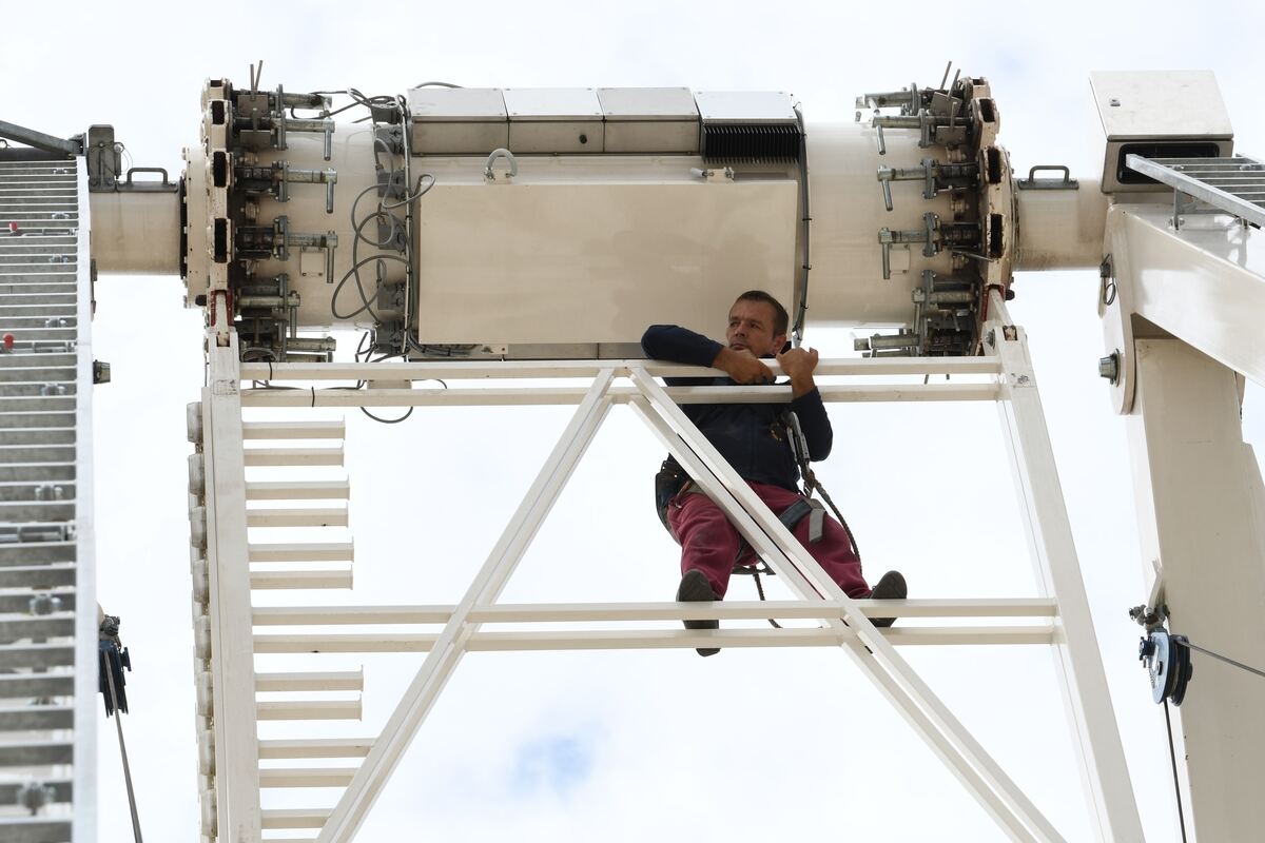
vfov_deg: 9.0
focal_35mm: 153
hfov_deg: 13.4
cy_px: 422
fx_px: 5376
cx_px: 632
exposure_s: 1/400
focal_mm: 102
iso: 200
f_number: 8
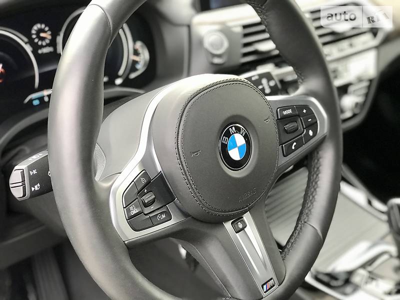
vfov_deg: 25.7
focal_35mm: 57
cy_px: 150
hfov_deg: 33.8
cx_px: 200
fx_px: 659
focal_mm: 6.6
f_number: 2.8
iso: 125
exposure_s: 1/50
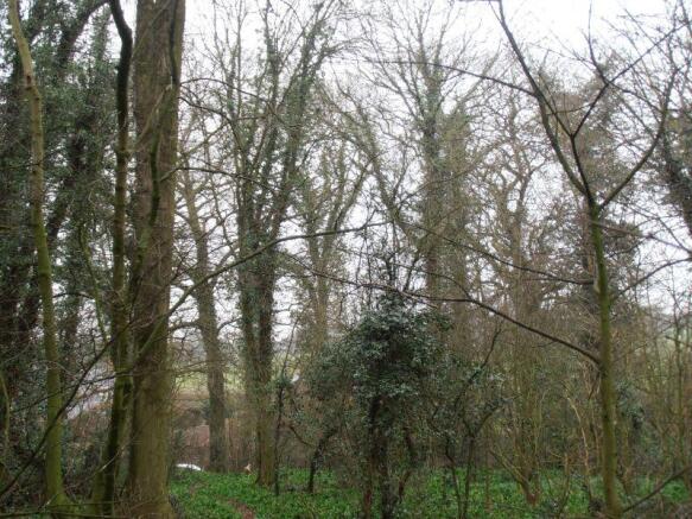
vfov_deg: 32.9
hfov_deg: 43.0
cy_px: 260
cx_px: 346
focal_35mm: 44
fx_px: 879
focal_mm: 7.87
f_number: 4.2
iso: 80
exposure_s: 1/40
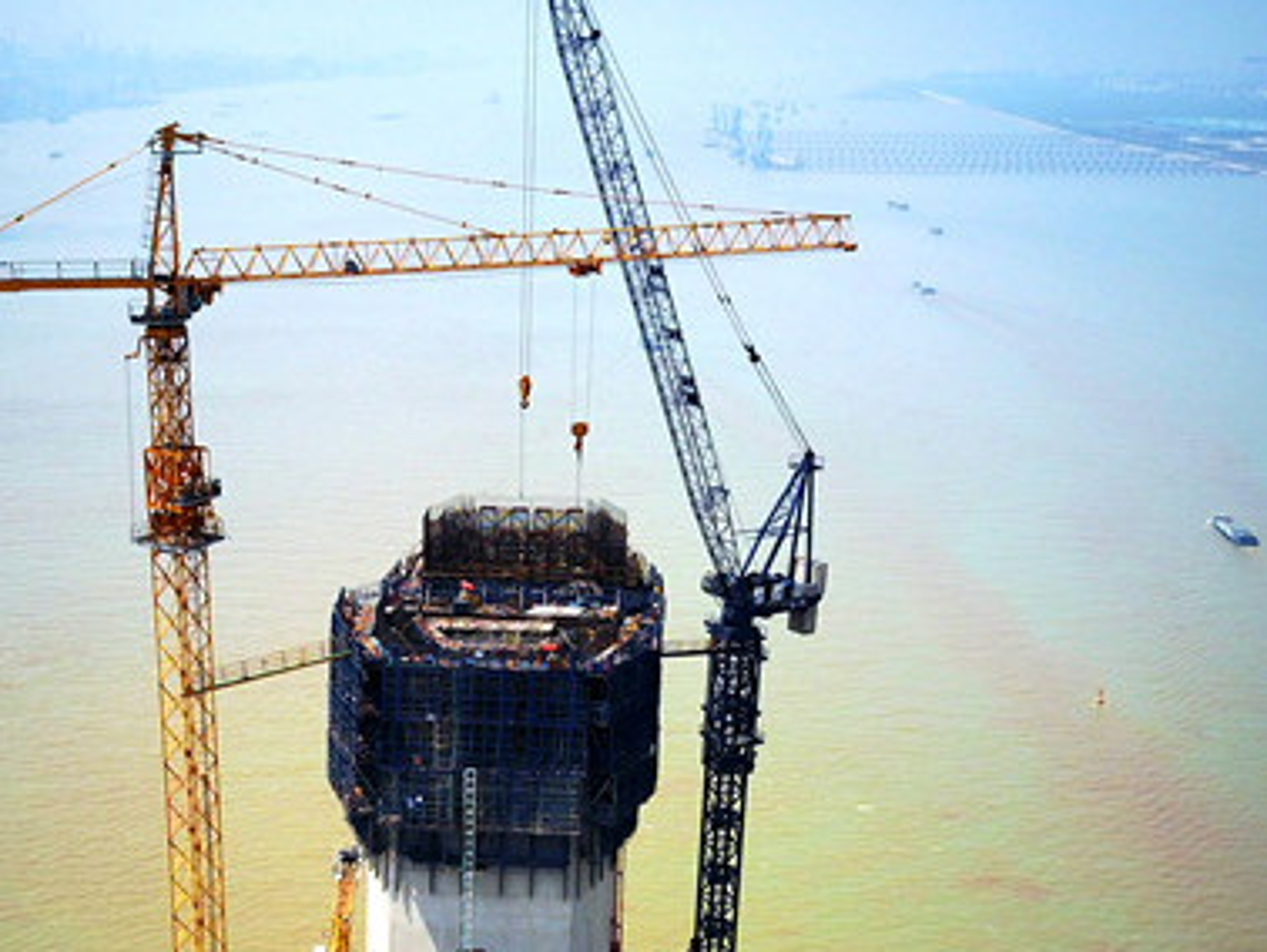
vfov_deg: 25.8
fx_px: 2014
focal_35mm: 55
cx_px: 456
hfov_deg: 34.7
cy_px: 841
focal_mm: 4.7
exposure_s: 1/2000
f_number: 2.2
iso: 100
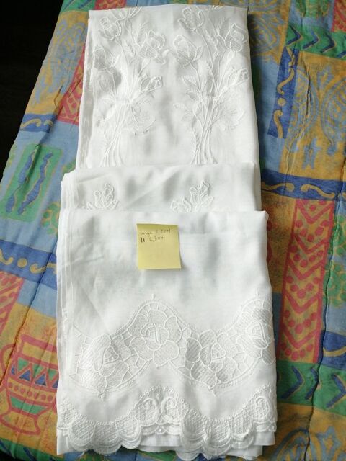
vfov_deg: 67.3
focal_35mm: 26
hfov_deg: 53.1
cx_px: 173
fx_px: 347
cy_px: 230
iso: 80
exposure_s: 1/100
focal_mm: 3.62
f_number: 1.8
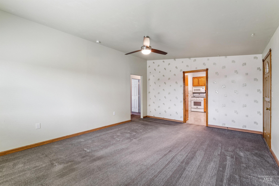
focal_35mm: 16
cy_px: 93
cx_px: 140
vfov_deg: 74.4
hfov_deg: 97.5
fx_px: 122
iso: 400
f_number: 13
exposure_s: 1/6
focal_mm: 15.8
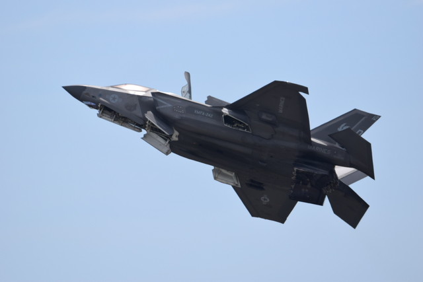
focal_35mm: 825
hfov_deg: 2.5
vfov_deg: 1.7
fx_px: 9695
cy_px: 141
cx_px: 212
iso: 400
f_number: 8
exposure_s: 1/2000
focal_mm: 550
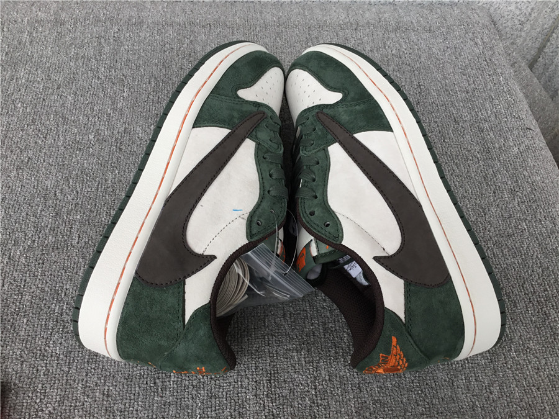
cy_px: 210
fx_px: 501
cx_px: 280
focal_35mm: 31
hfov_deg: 58.4
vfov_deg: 45.4
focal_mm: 3.3
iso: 25
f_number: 2.4
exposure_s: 1/100
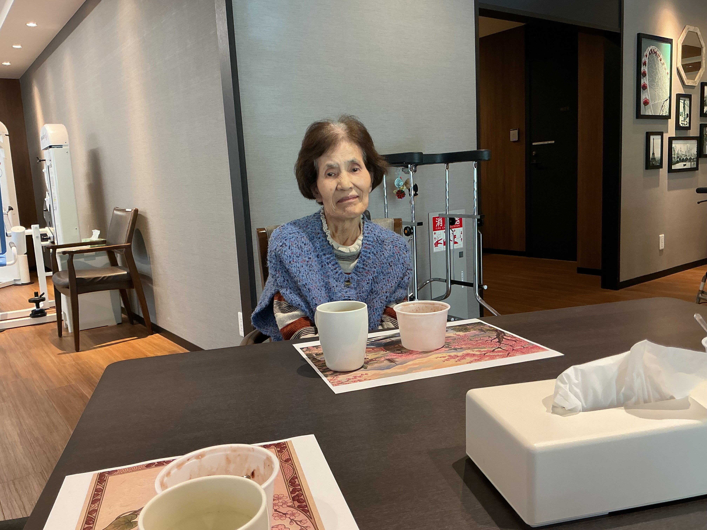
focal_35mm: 29
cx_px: 354
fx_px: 592
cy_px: 265
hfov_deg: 61.7
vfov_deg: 48.2
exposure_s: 1/60
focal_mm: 3
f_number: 1.8
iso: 80
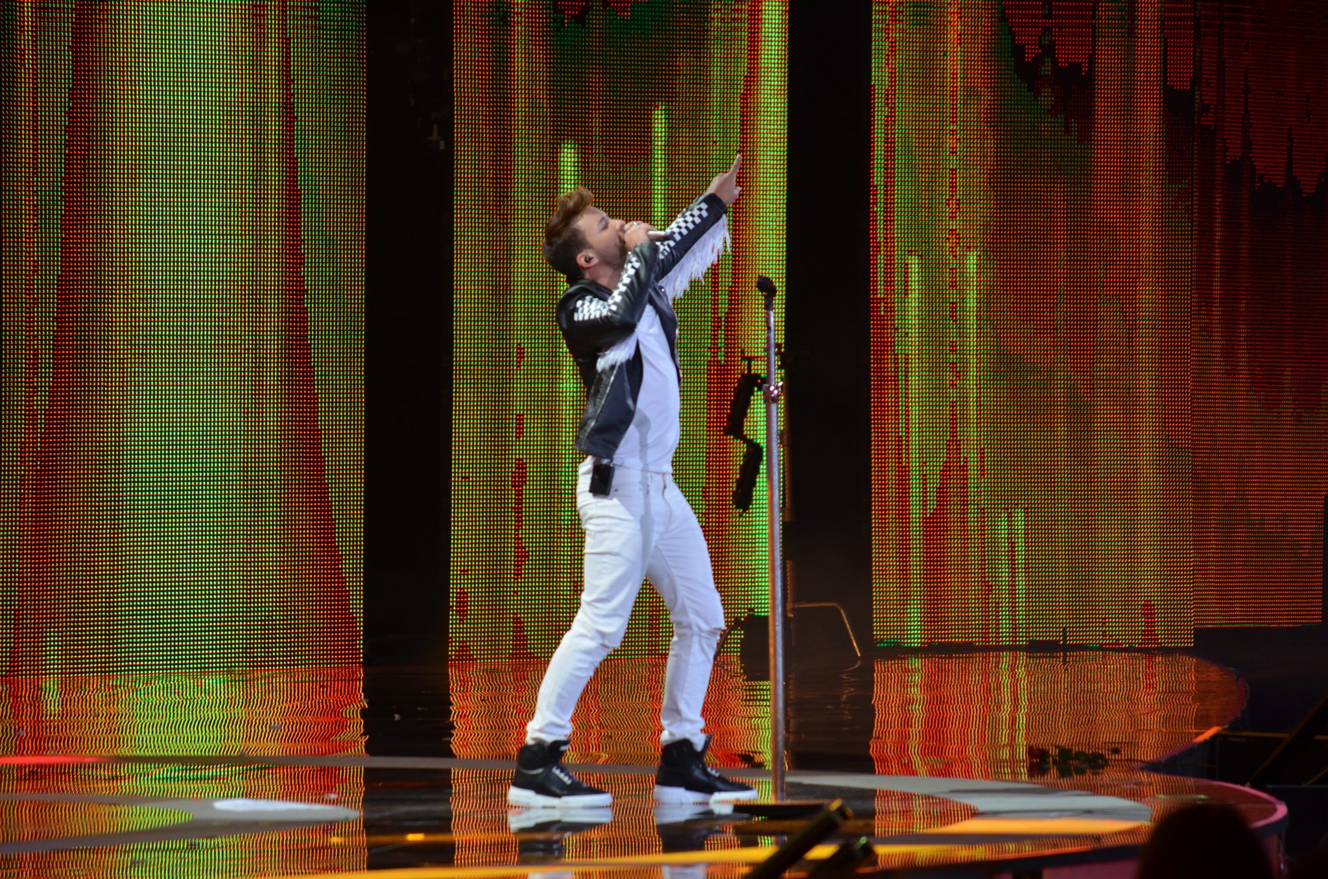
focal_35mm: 270
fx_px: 9938
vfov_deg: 5.1
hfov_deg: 7.6
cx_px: 664
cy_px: 440
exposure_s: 1/125
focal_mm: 180
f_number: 5.6
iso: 800
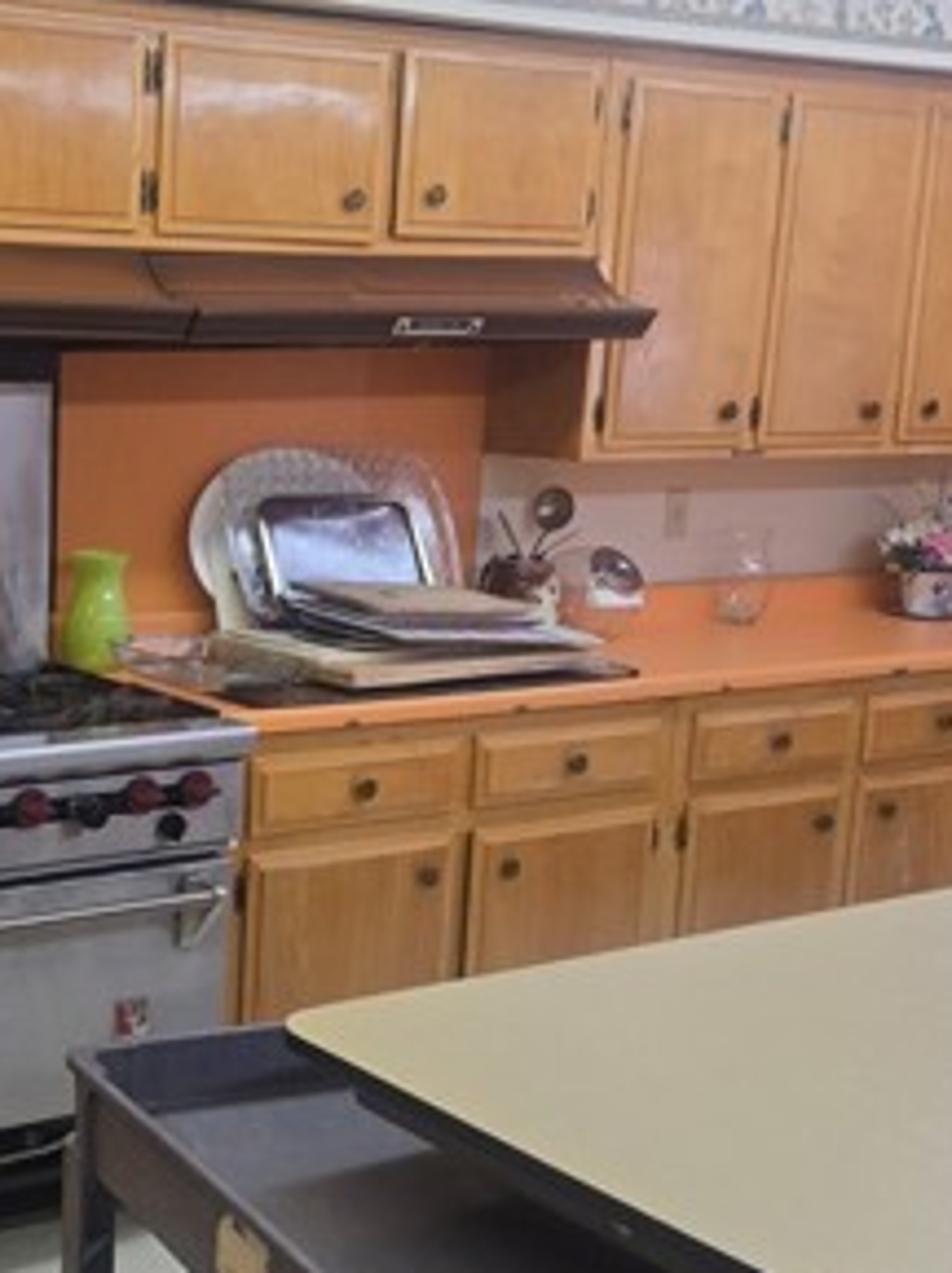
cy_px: 775
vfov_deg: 37.4
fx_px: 1874
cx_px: 62
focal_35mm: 51
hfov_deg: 27.3
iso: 80
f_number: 1.8
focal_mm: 5.4
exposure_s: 1/120
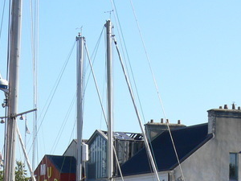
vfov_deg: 7.8
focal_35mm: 188
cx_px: 23
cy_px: 221
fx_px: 1309
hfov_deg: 10.5
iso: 80
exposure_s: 1/250
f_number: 5.6
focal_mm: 11.6
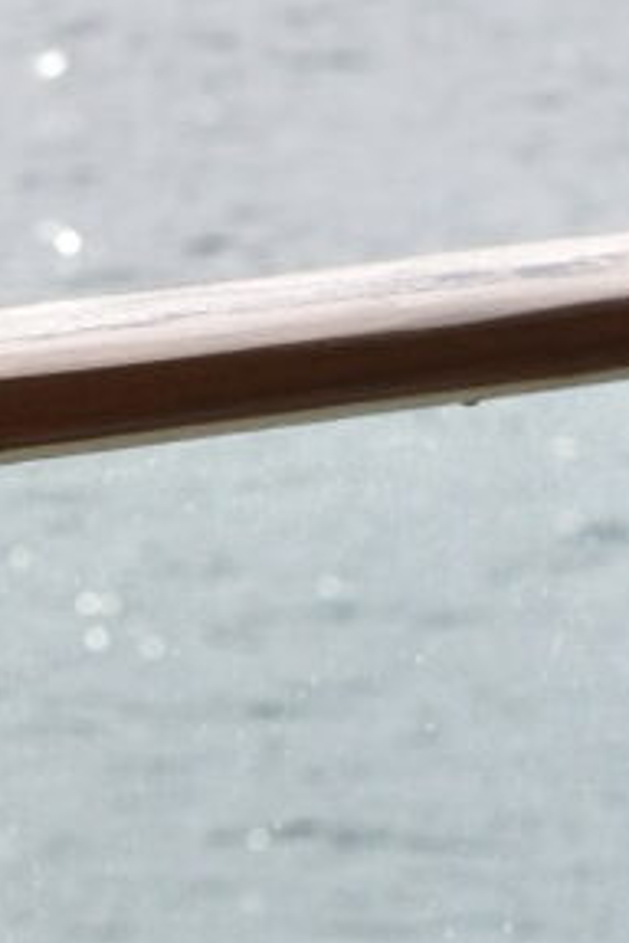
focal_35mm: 394
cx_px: -698
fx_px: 10325
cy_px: 23
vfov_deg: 5.2
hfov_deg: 3.5
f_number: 11
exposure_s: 1/500
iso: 200
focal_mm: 70
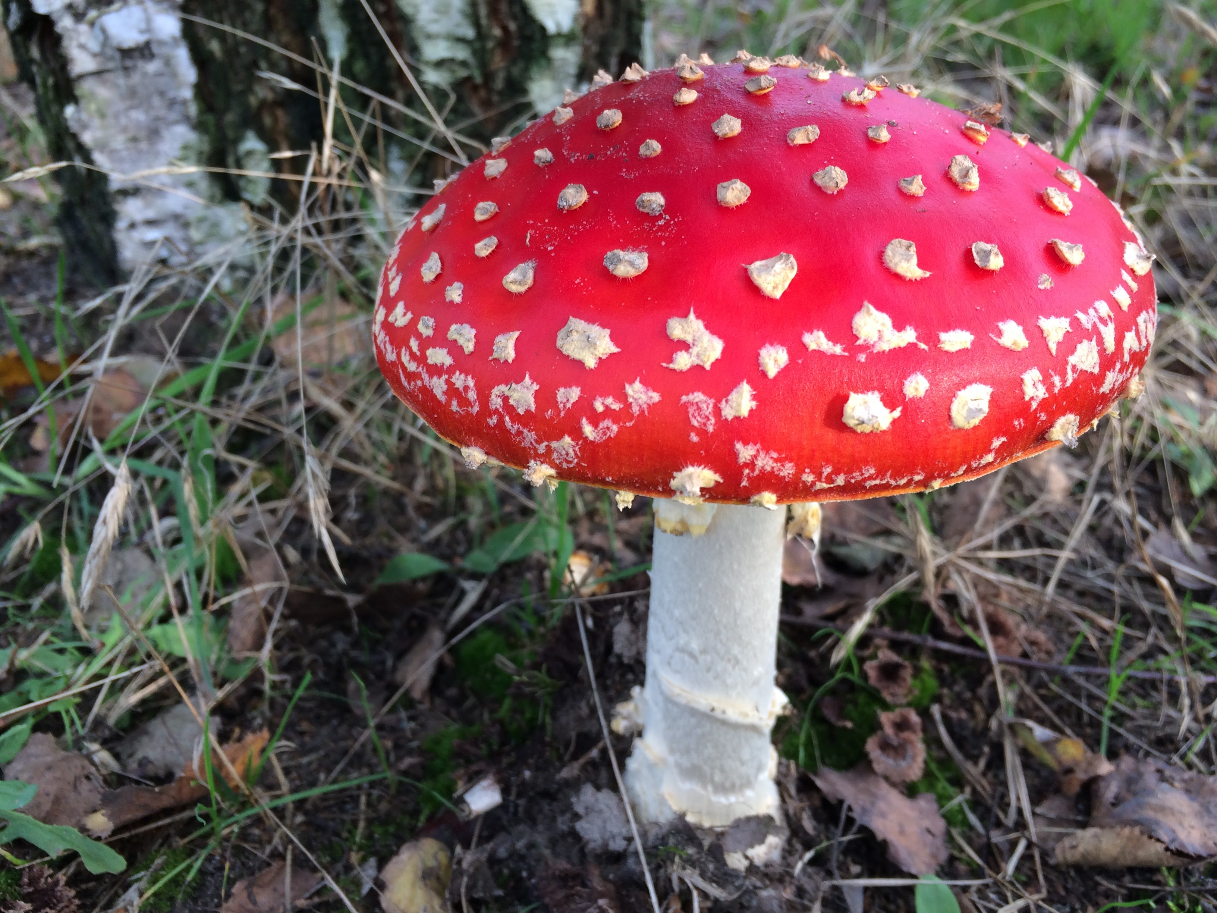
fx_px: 1020
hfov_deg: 61.7
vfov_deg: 48.2
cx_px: 608
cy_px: 456
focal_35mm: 29
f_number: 2.2
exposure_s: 1/100
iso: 32
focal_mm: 4.15
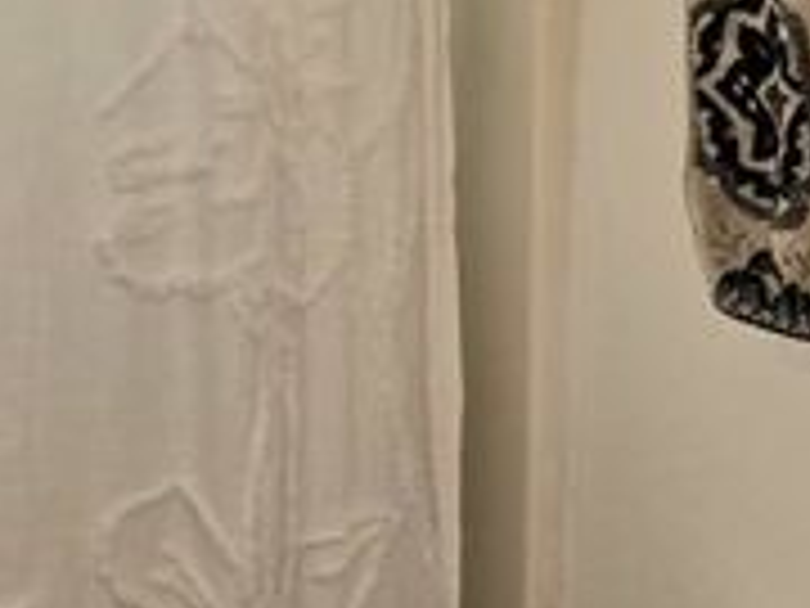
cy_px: -270
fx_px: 2106
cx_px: -448
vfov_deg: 15.3
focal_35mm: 90
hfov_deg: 18.8
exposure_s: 1/120
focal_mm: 6.3
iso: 50
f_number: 1.7
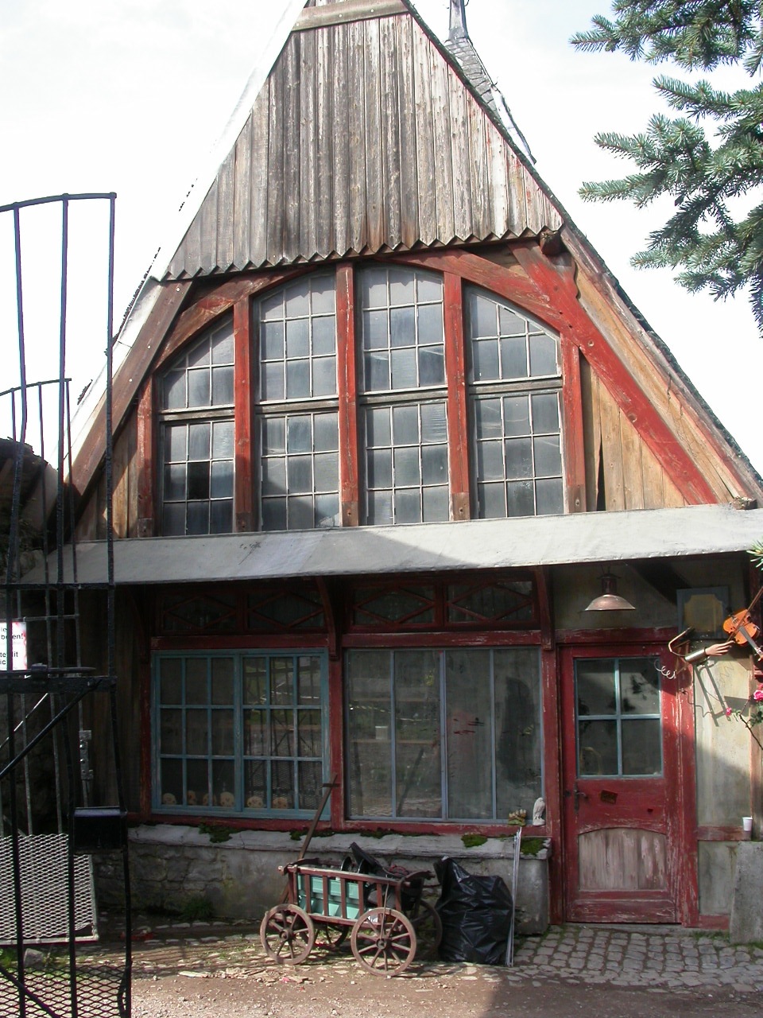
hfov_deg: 37.7
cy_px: 509
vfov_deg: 49.0
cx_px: 382
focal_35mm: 38
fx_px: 1117
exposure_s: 1/140
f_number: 5.3
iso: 100
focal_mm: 7.85
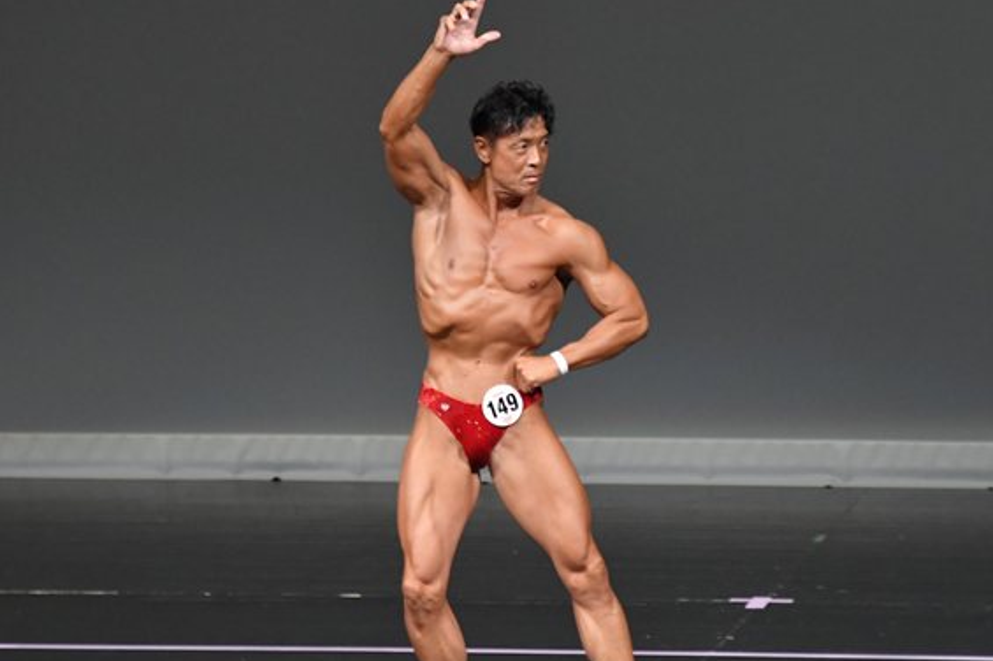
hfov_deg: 4.8
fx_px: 11909
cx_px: 639
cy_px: 336
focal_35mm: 432
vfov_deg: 3.2
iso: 4000
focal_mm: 210
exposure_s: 1/400
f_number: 5.6
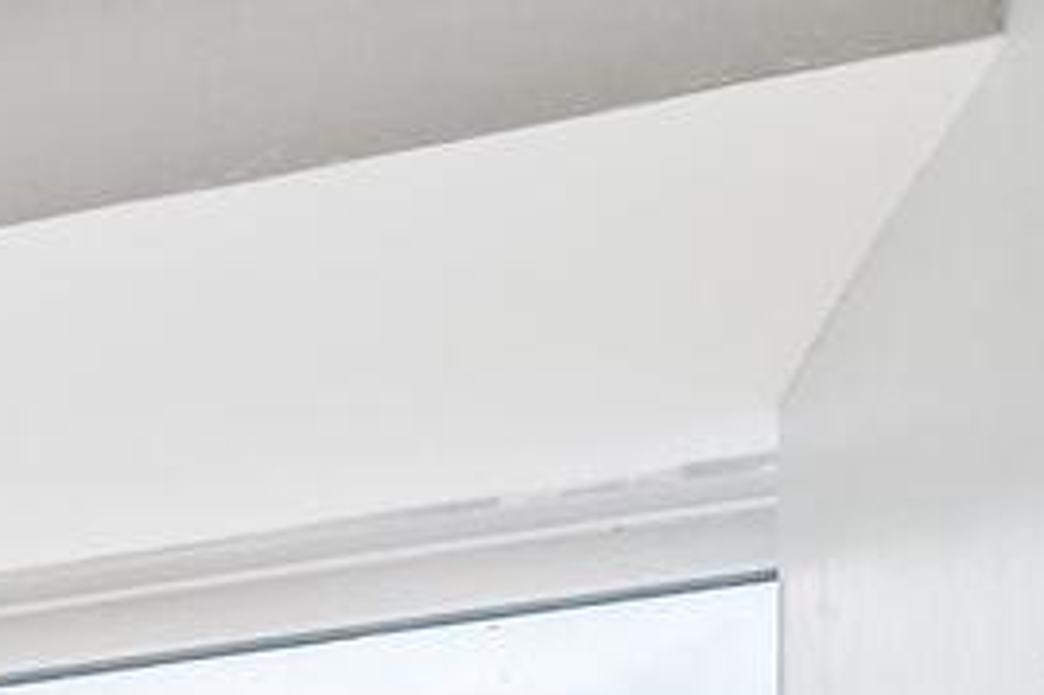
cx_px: -2414
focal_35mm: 126
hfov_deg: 10.0
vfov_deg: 9.4
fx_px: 3646
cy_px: 1780
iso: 200
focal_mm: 16.5
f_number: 8
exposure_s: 1/15
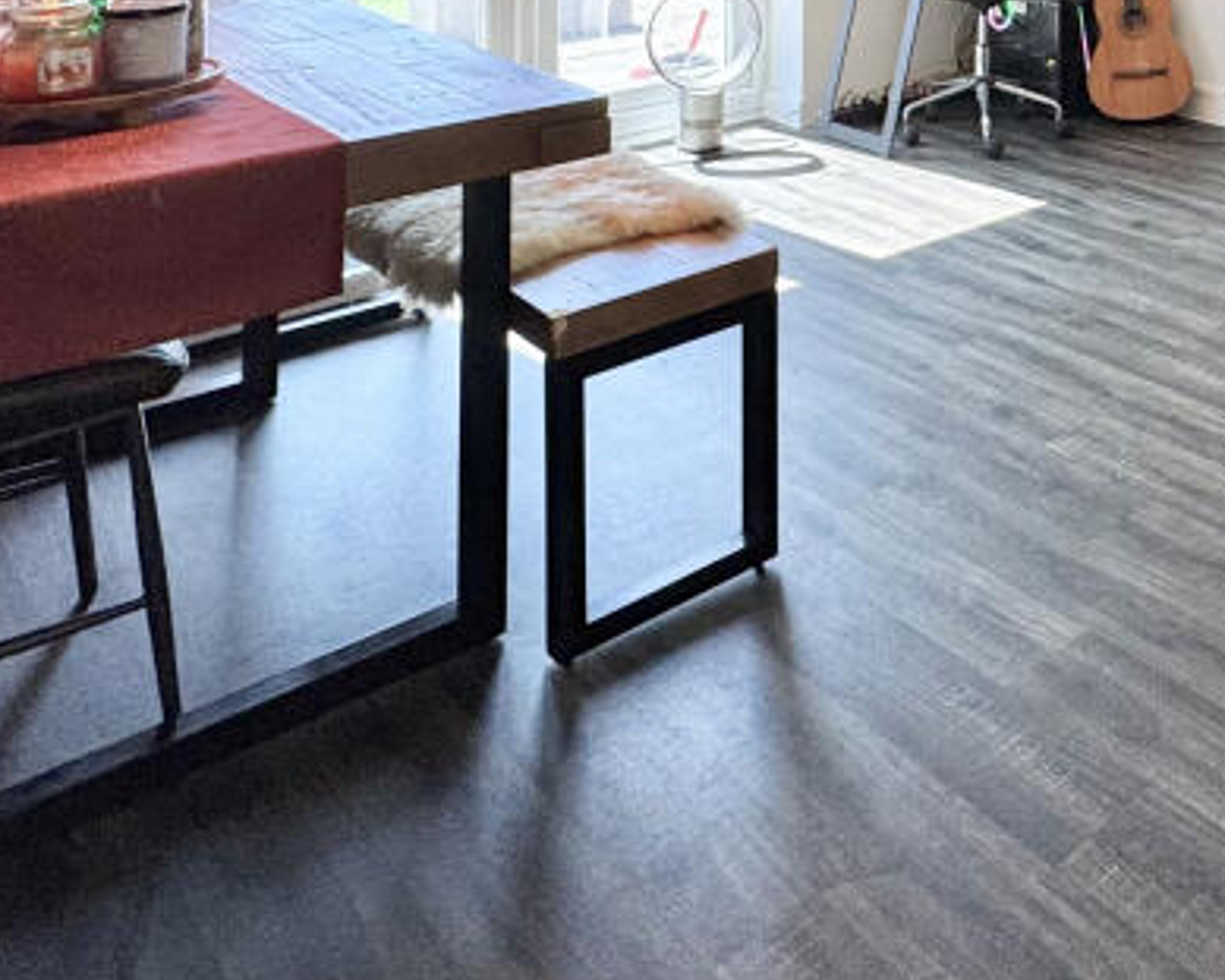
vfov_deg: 33.5
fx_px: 1305
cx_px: 1096
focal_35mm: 36
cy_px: -195
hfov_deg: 45.7
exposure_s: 1/100
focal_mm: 2.22
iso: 100
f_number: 2.2
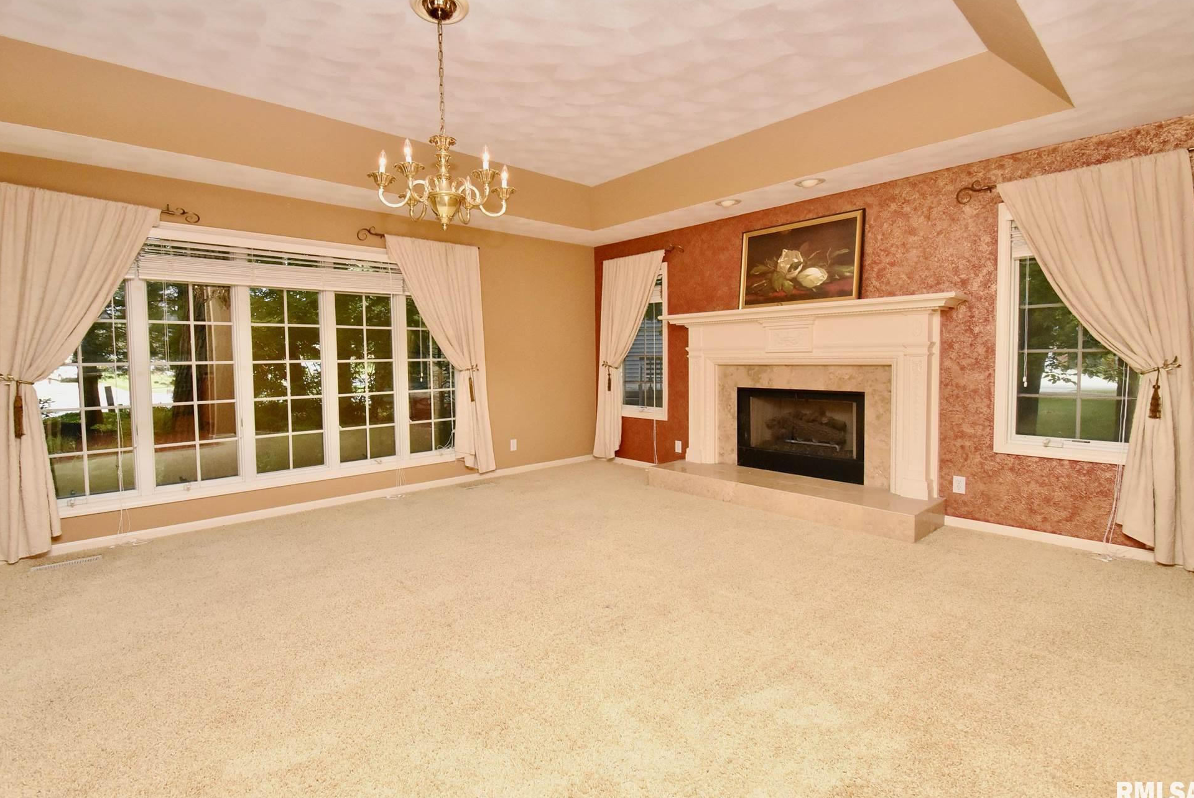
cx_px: 575
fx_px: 531
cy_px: 388
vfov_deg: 73.8
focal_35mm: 16
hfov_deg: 96.7
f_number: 8
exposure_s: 1/160
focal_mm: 10
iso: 1600
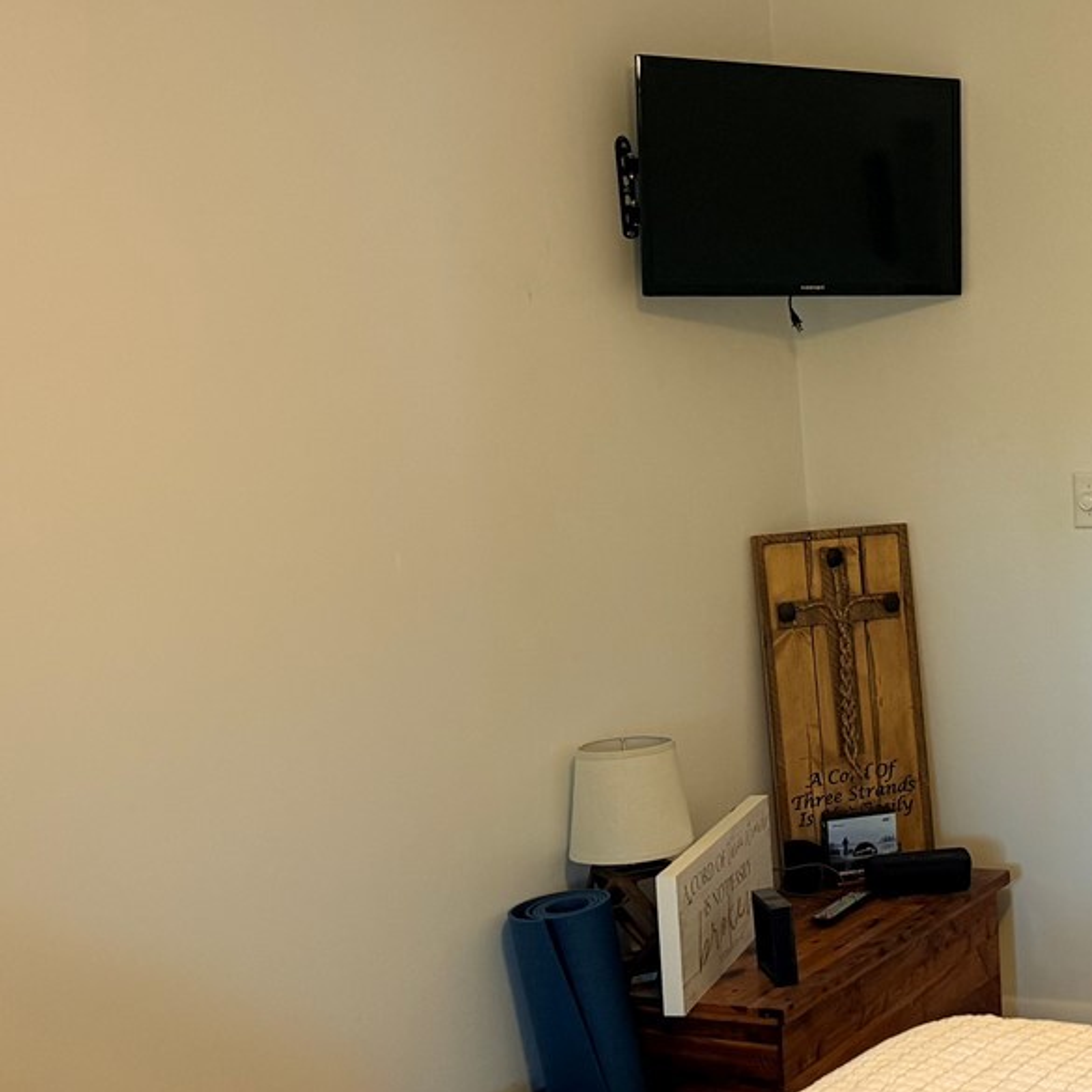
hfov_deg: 28.0
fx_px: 2070
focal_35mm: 58
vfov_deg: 29.5
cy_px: 577
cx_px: 1060
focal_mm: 6.76
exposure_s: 1/60
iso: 320
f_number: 1.78
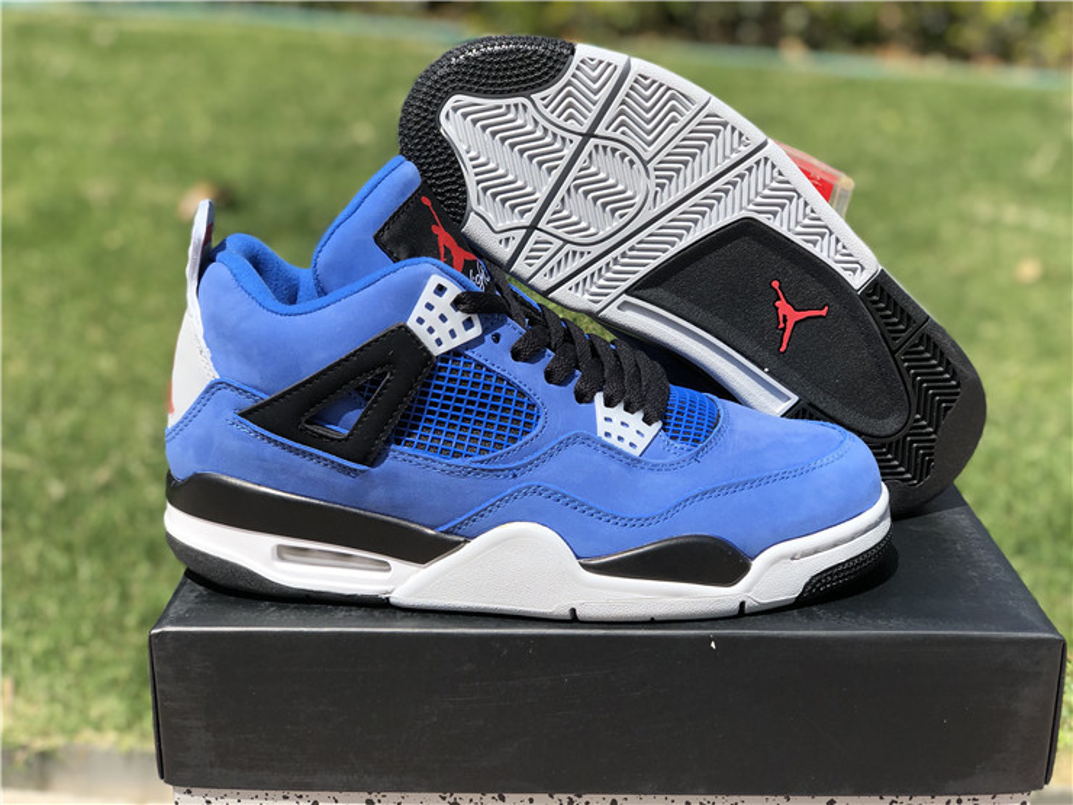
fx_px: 1612
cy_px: 402
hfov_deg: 36.8
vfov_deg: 28.0
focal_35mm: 52
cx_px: 536
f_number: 2.4
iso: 16
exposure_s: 1/1143
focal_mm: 6
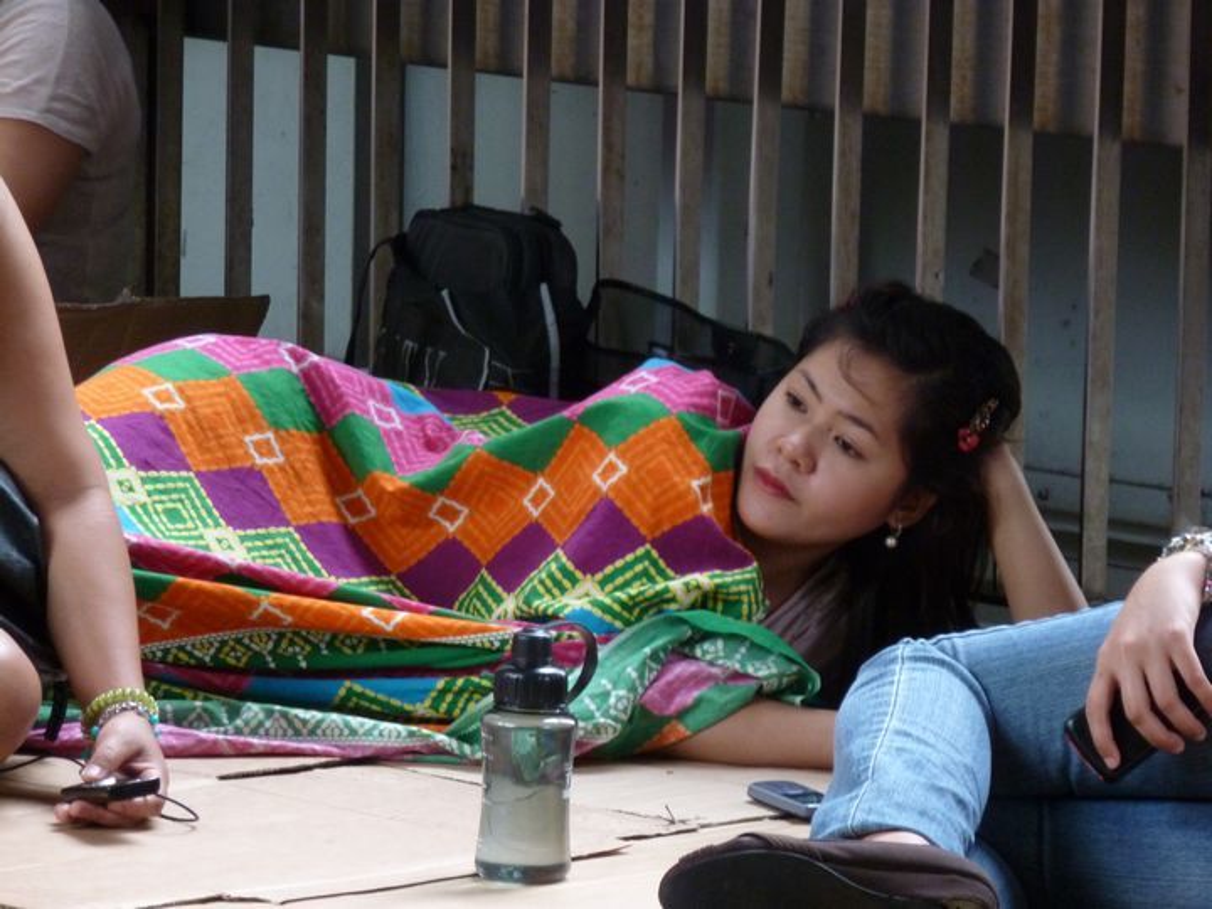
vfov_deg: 5.2
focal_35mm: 285
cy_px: 454
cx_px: 606
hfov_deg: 7.0
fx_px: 9979
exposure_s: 1/40
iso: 400
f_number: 5.7
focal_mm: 51
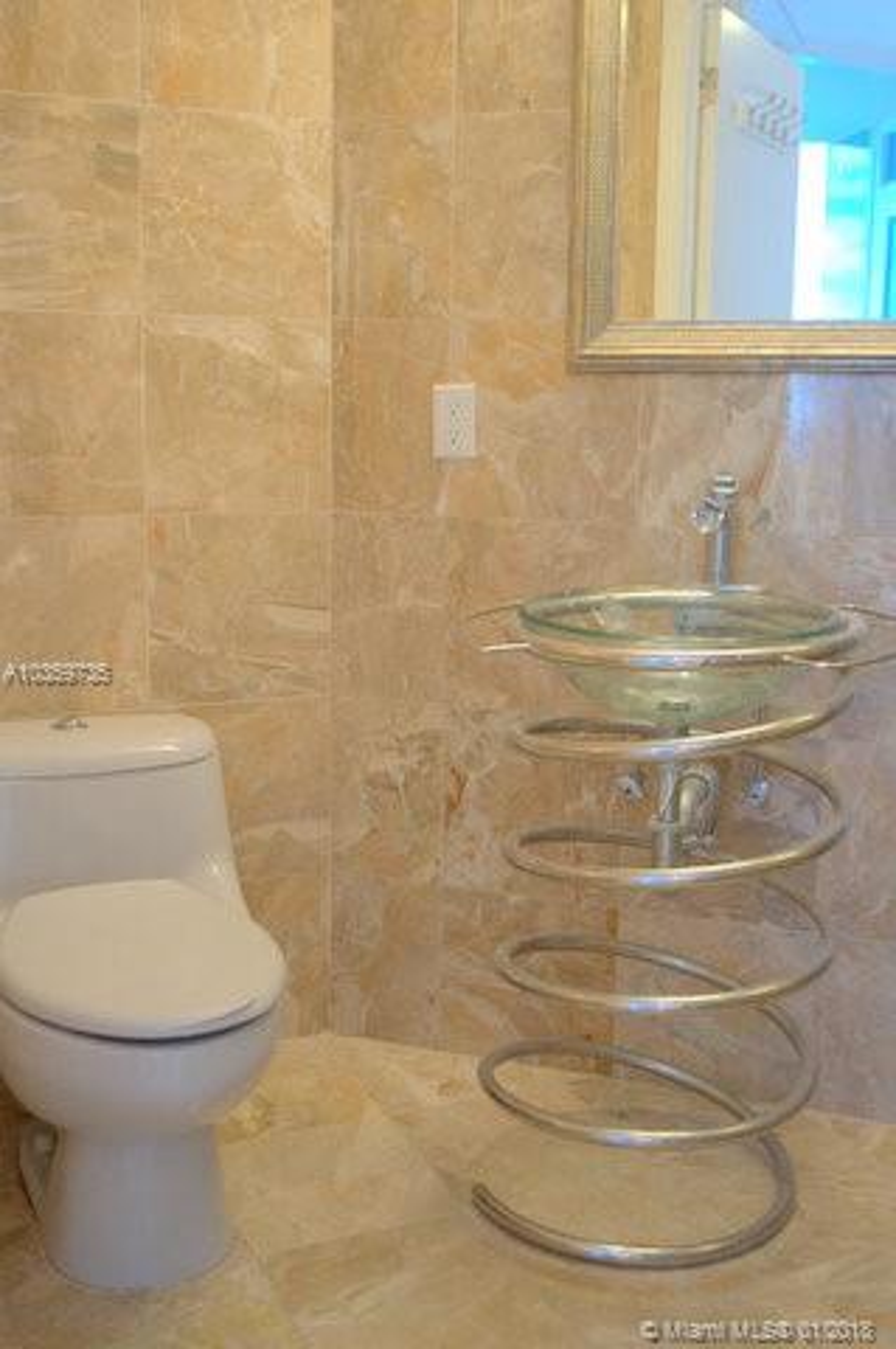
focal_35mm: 39
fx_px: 1459
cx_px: 448
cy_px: 674
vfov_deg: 49.6
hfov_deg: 34.1
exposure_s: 1/30
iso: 400
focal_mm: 26
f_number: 4.2
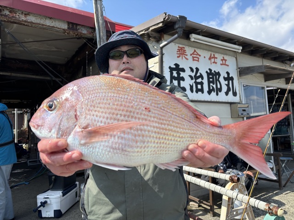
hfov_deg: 67.3
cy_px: 110
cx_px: 147
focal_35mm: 26
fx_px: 221
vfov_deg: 53.1
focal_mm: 5.96
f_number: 1.6
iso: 50
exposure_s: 1/1949
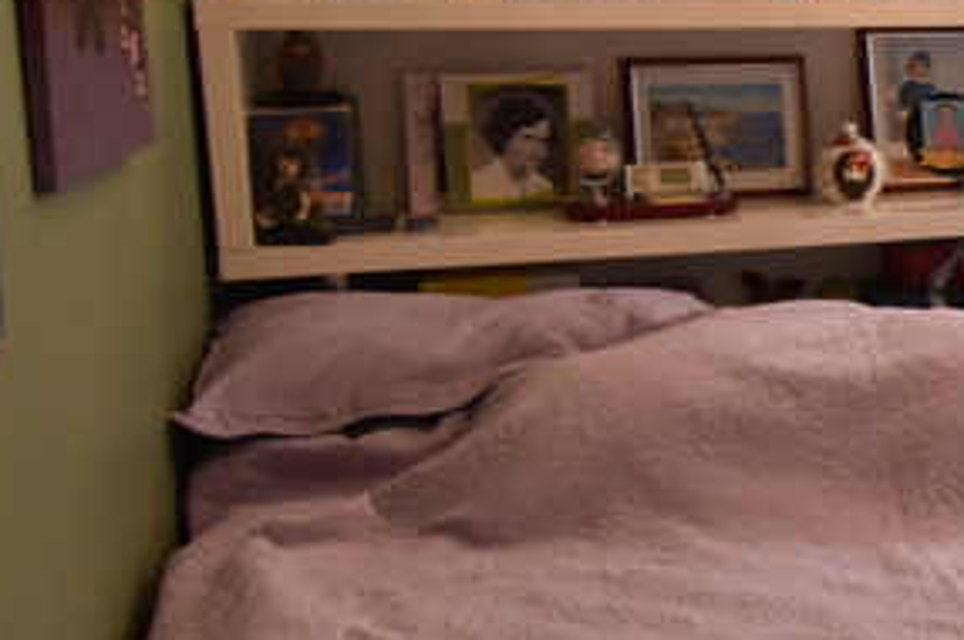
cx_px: 1389
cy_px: 246
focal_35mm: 63
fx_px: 1685
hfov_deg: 25.3
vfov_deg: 21.5
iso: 500
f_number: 4.5
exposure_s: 1/30
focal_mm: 10
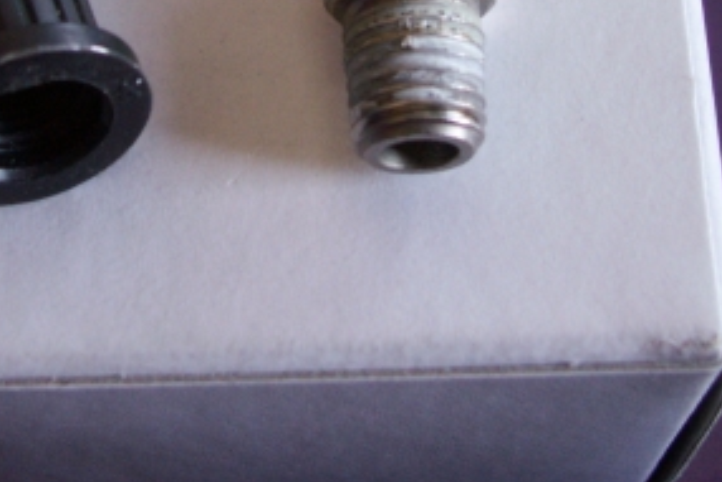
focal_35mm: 100
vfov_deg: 13.4
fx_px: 2006
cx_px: 374
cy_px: -83
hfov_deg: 20.4
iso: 100
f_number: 2.8
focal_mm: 7.19
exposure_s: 1/40
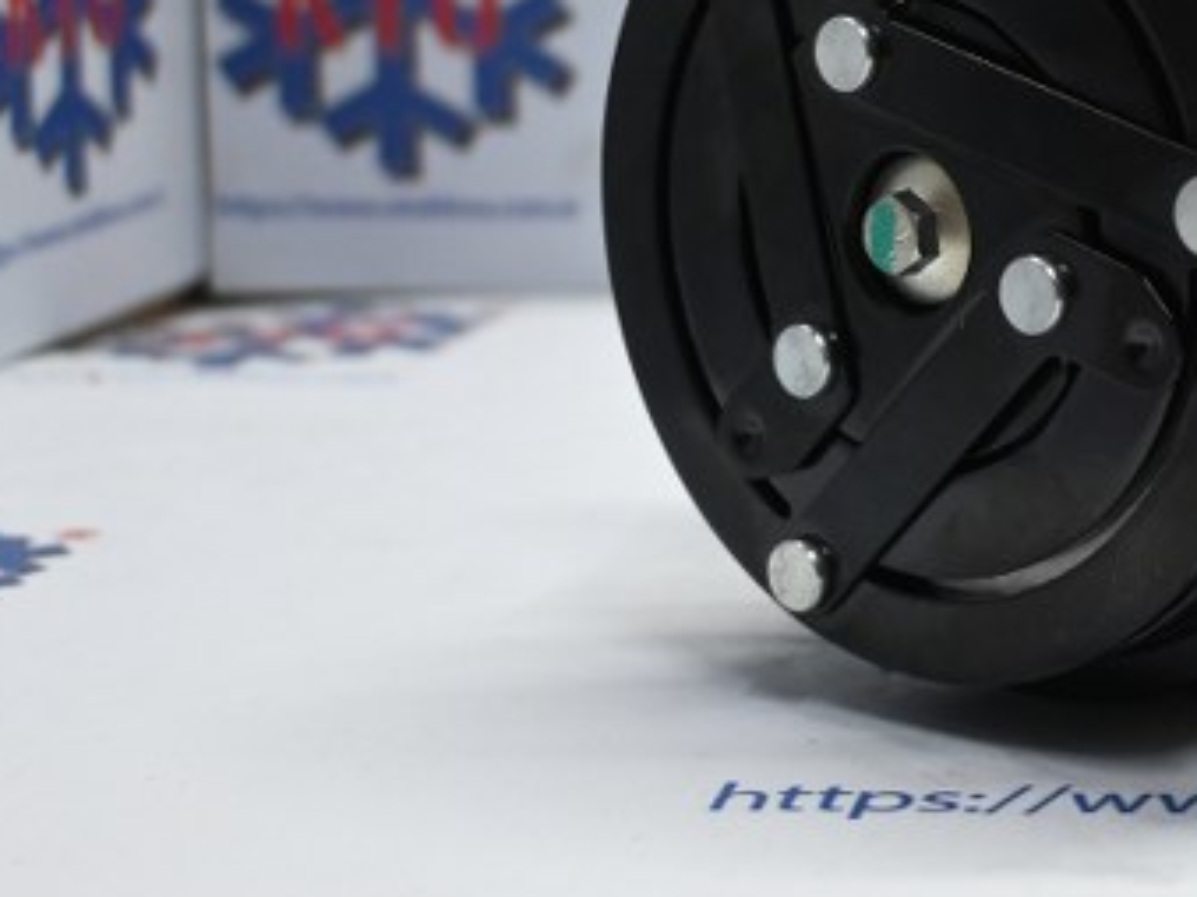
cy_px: 139
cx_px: 1359
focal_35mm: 85
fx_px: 2943
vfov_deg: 17.1
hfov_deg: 21.6
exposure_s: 1/125
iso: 1250
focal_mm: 25
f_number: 4.2
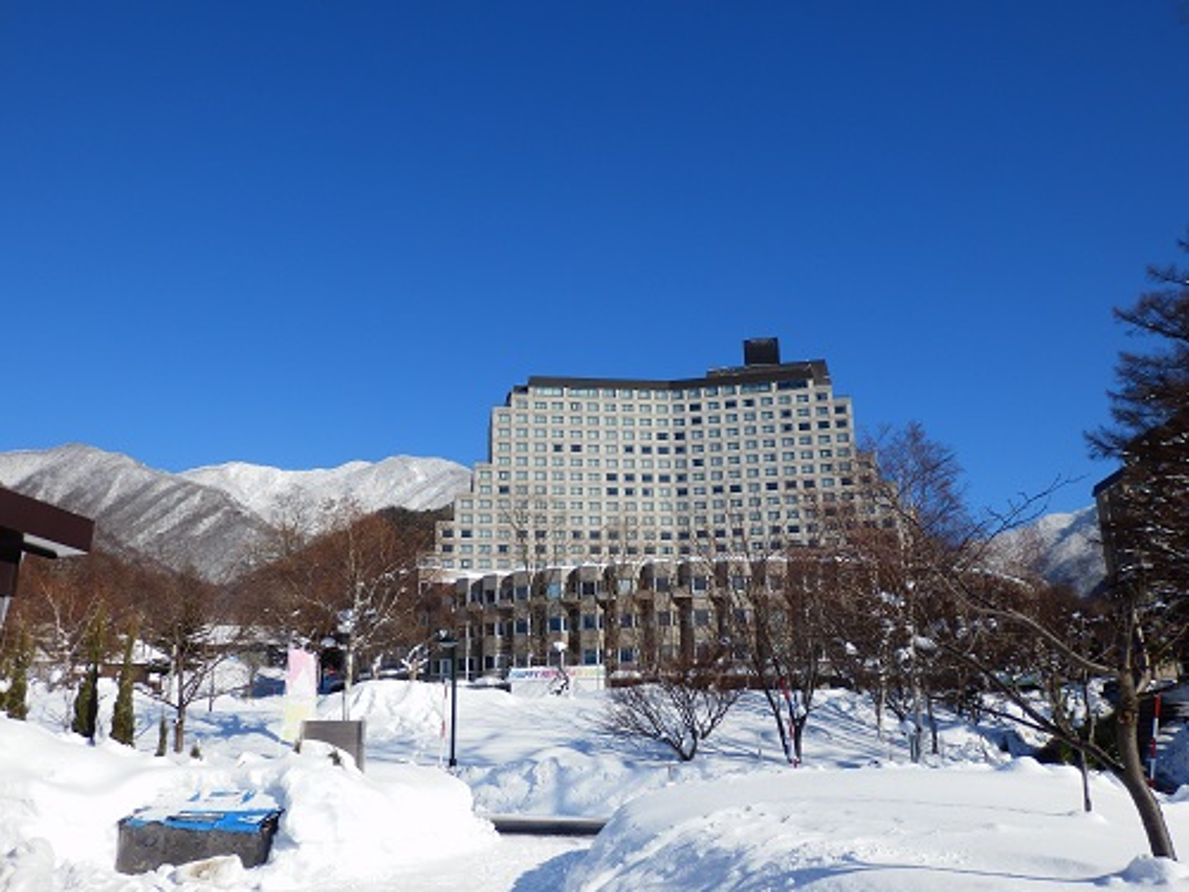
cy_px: 446
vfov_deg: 46.8
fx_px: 1030
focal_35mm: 30
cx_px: 594
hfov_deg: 60.0
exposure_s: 1/200
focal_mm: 5.5
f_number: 9.4
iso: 80
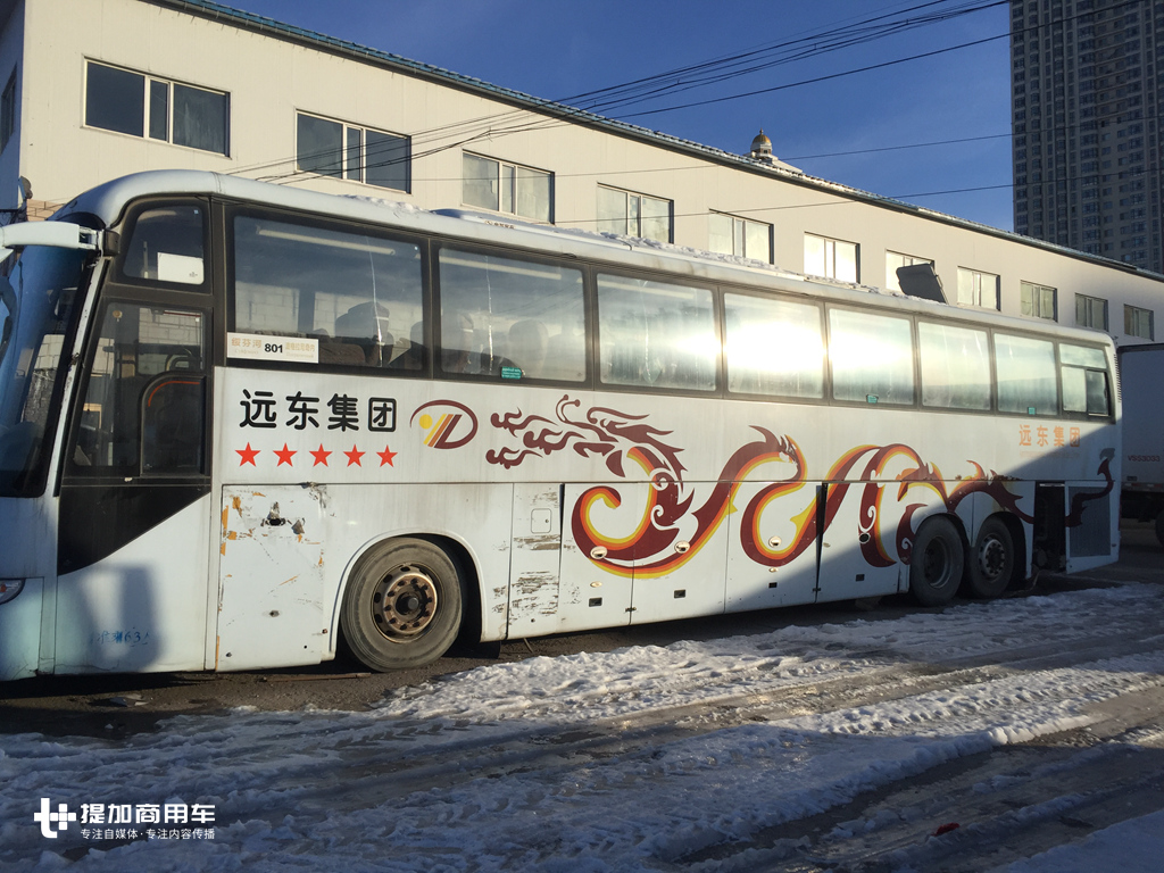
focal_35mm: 29
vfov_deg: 48.2
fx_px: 975
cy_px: 436
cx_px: 582
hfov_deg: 61.7
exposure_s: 1/1799
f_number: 2.2
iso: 32
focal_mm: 4.15
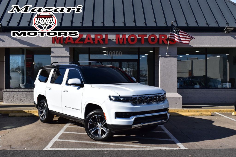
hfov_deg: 45.0
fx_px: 285
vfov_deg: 30.8
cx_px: 118
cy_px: 78
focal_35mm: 44
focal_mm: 29
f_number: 11
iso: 250
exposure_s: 1/500
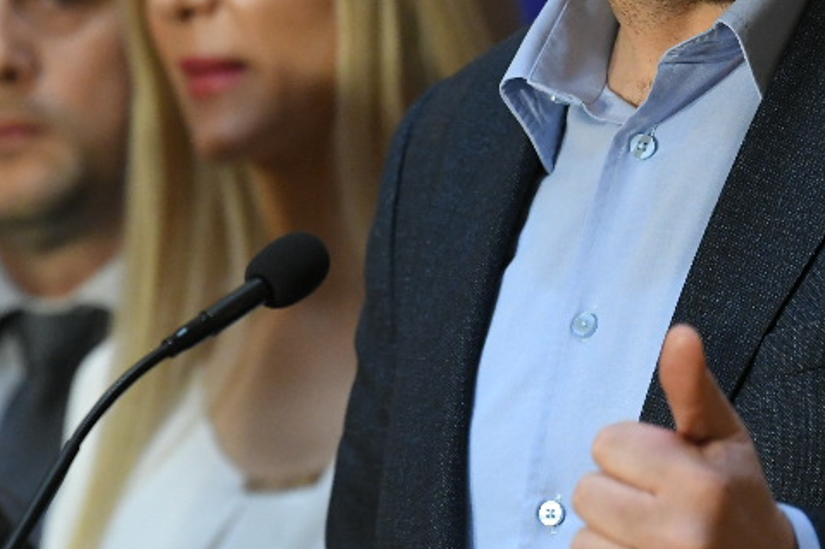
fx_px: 13172
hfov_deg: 3.6
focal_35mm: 575
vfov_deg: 2.4
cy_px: -28
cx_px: 661
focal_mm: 170
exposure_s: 1/400
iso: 3200
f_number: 4
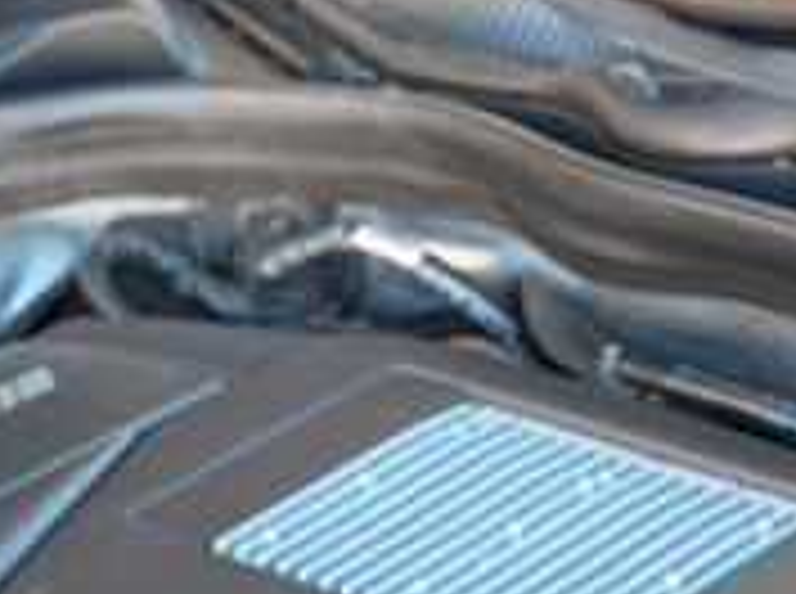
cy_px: 904
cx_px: 306
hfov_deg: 11.4
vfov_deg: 8.3
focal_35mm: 174
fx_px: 3993
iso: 100
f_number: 1.78
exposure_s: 1/128
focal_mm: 6.76
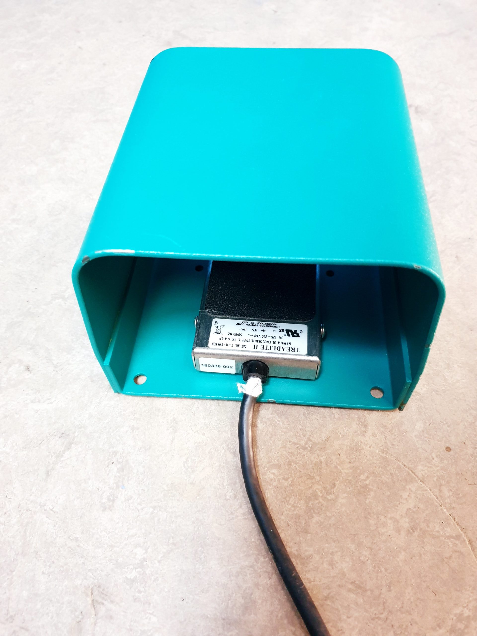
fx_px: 478
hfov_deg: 53.1
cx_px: 238
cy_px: 318
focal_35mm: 26
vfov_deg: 67.3
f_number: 1.5
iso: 400
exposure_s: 1/50
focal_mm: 4.3
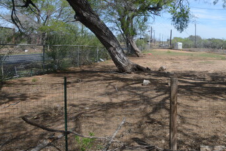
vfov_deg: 40.5
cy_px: 46
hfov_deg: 50.6
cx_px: 211
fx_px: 201
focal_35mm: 32
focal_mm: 17
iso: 100
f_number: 7.1
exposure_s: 1/200
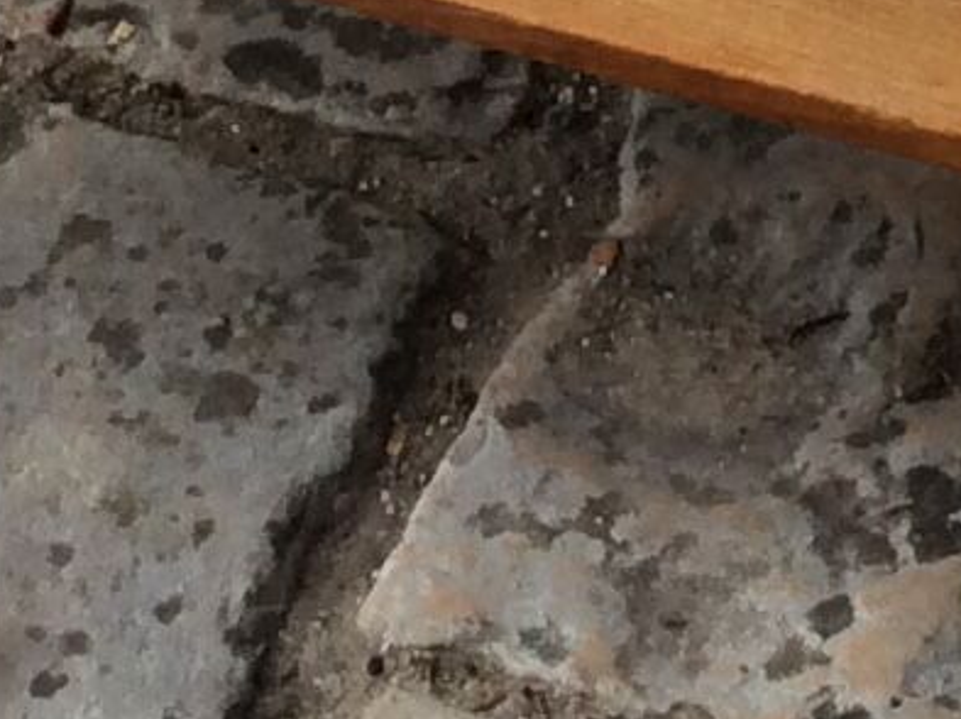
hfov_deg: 9.3
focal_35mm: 211
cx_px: 944
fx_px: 5852
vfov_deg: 6.6
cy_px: -1208
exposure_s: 1/357
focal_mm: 3.3
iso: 32
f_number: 2.4
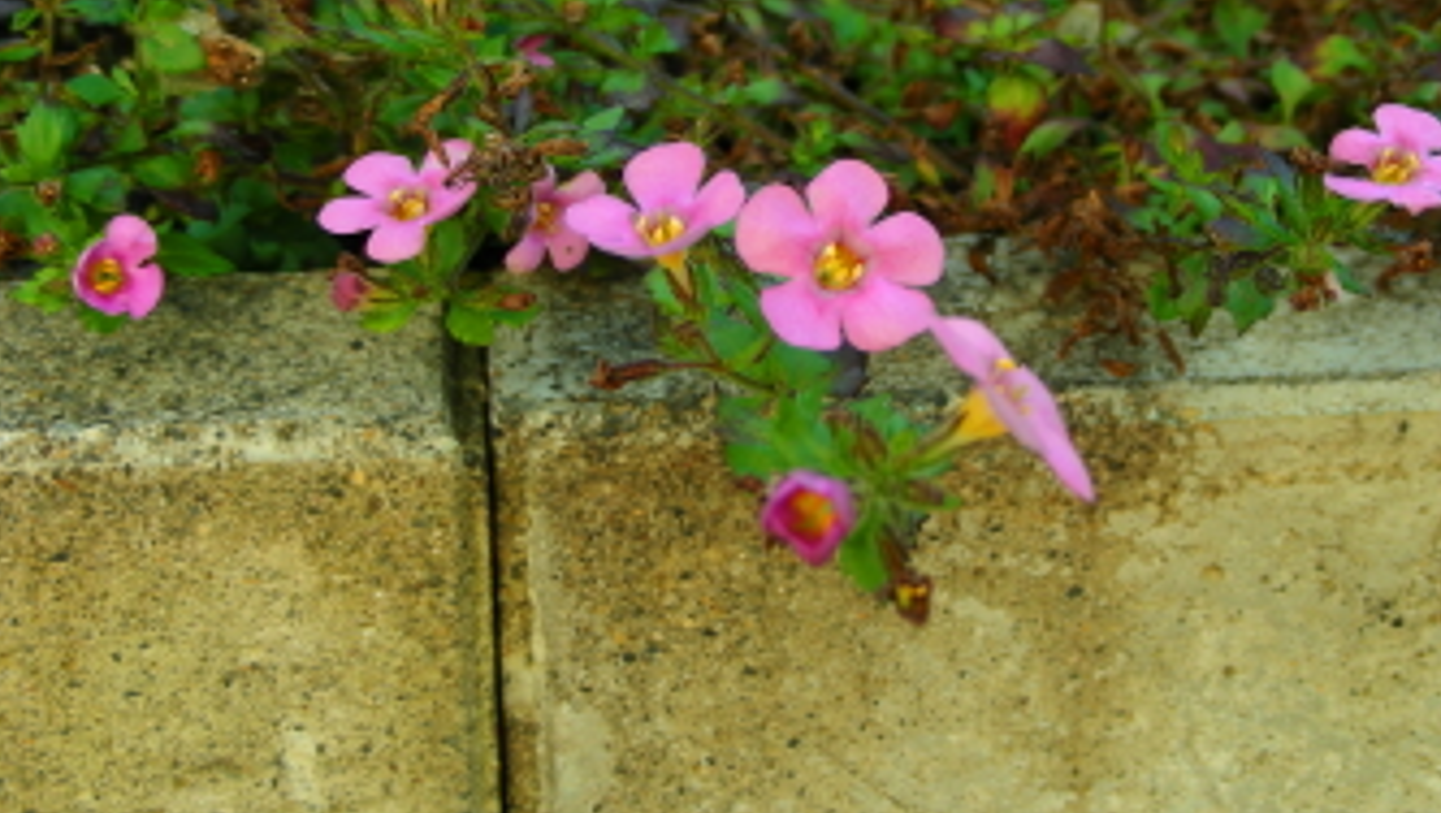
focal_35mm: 72
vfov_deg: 16.8
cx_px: 779
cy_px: 335
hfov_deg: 29.3
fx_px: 2754
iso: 50
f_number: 3.5
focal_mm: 9.7
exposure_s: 1/71.2
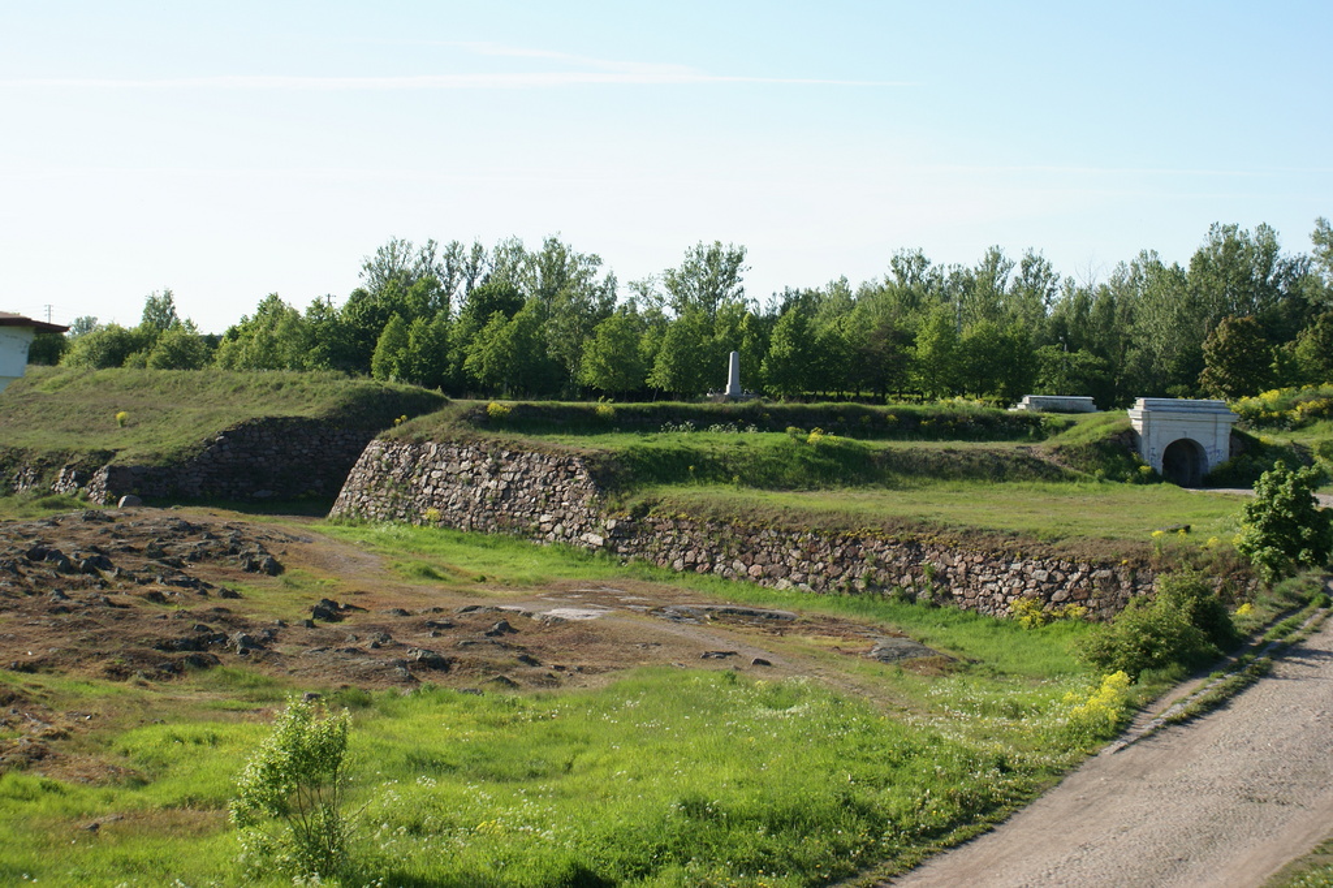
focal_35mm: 52
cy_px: 444
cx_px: 666
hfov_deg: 37.9
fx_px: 1943
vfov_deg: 25.7
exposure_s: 1/400
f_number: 7.1
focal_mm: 35
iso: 100
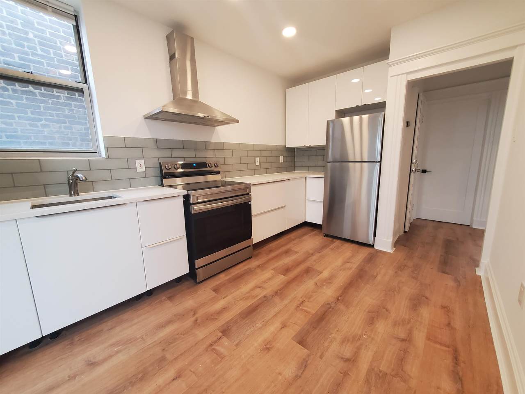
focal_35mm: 13
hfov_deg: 106.2
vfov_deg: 89.9
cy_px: 197
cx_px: 262
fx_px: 197
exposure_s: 1/60
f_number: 2.2
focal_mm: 1.8
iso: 200
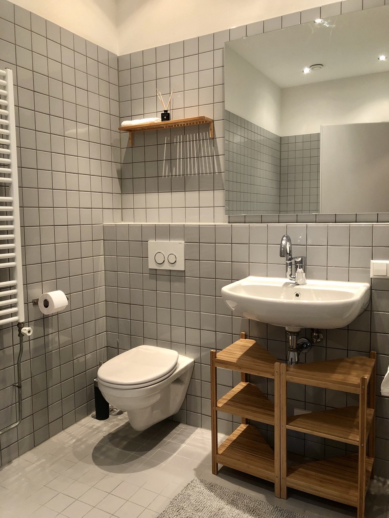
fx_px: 420
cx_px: 194
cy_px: 259
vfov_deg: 63.4
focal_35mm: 28
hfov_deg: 49.7
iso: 80
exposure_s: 1/14
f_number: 1.8
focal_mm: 4
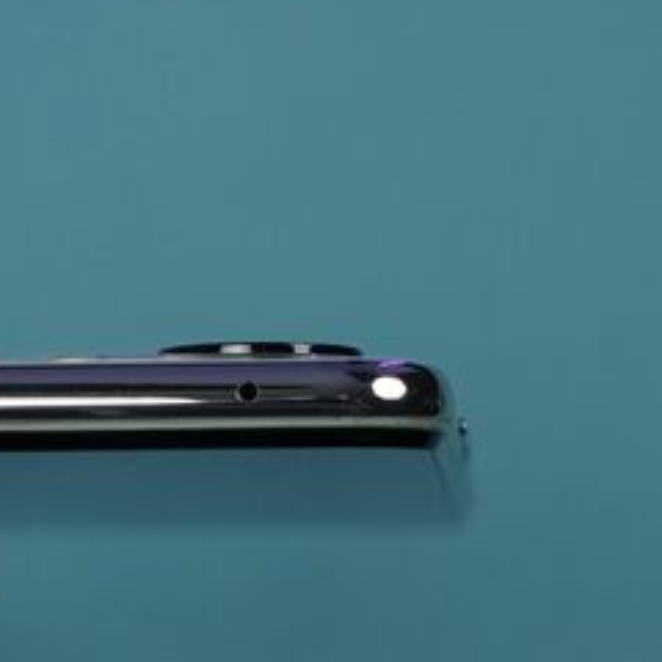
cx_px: -77
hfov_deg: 16.8
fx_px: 2164
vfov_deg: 17.4
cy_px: 393
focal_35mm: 100
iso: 1000
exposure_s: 1/125
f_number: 7.1
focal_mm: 46
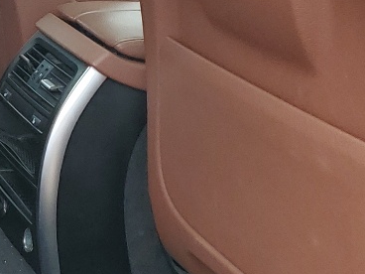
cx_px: -301
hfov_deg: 15.0
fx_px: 1192
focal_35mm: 113
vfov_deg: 12.9
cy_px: -33
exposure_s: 1/333
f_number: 1.5
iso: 50
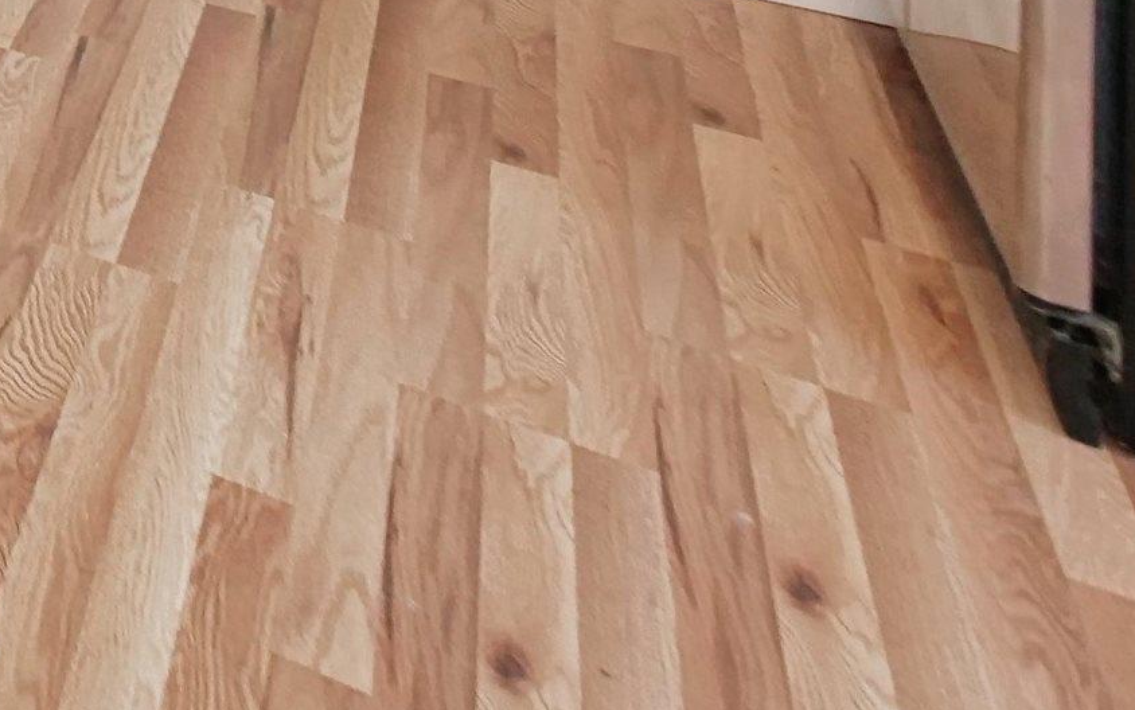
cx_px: -877
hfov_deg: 22.6
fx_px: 1671
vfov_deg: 16.4
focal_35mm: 54
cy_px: -812
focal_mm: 7
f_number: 3.2
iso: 800
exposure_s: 1/160
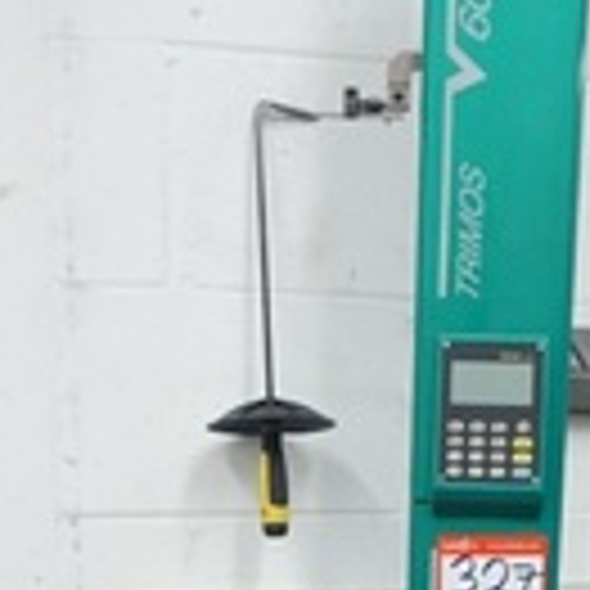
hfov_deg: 22.9
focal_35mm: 75
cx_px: 405
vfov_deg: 20.7
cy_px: 793
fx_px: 1446
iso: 1250
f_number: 4
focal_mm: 16
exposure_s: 1/160
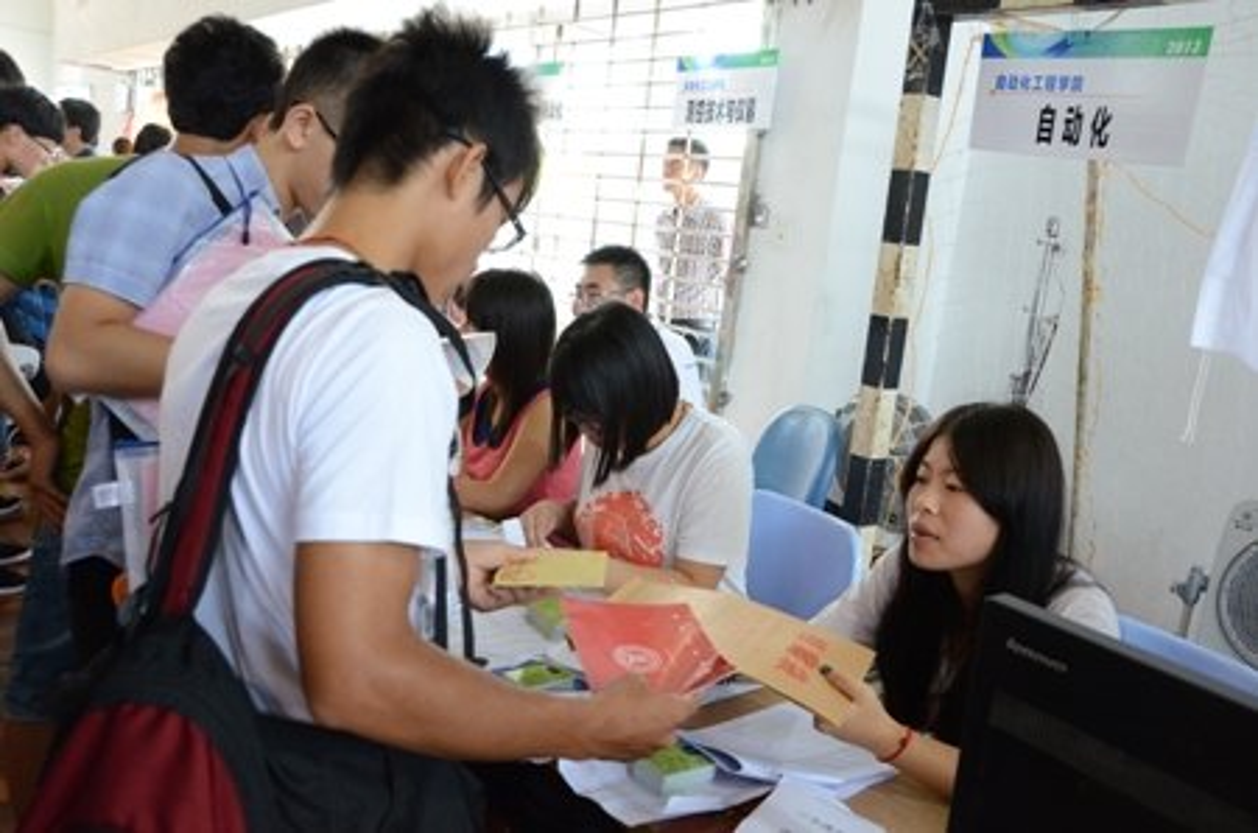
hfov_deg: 62.0
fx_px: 1046
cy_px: 416
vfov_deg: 43.4
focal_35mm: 30
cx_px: 629
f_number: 5.6
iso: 2000
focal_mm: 20
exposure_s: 1/125
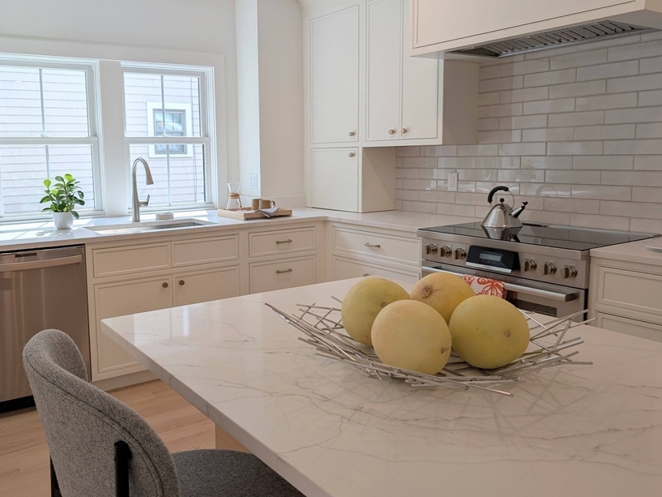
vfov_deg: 46.8
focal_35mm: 30
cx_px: 256
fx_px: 574
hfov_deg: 59.3
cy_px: 235
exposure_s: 1/120
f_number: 1.68
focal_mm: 6.9
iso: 18
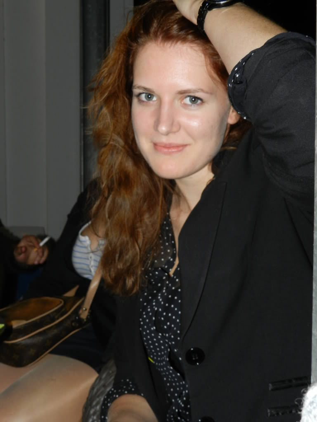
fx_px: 647
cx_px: 158
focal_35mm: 53
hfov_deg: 27.5
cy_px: 211
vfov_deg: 36.2
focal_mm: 9.4
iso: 200
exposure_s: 1/30
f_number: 4.4
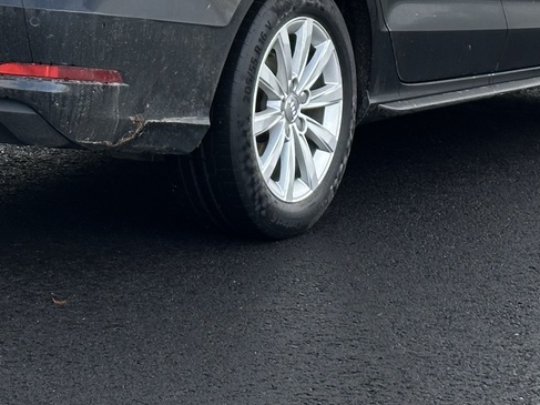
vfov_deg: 10.2
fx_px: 2215
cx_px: 140
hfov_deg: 13.9
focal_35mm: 142
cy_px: -153
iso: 64
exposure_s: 1/441
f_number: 1.78
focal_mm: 6.86
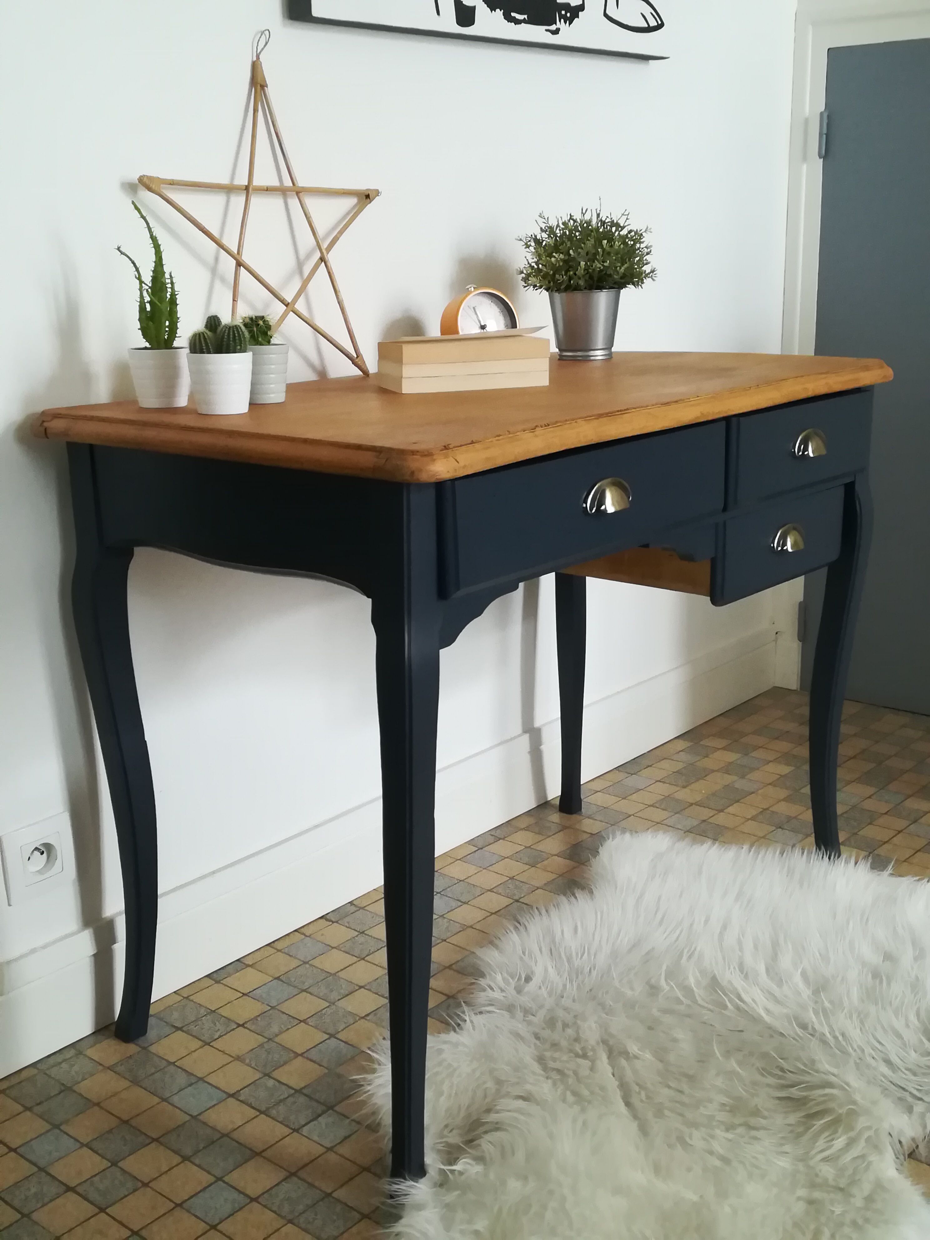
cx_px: 465
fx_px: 1397
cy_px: 620
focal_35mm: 39
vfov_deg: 47.9
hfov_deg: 36.8
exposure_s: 1/25
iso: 400
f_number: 2.2
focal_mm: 3.83
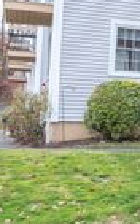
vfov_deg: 23.8
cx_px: 337
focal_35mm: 87
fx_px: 532
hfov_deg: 12.0
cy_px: 90
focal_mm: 24
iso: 100
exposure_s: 1/250
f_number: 4.5
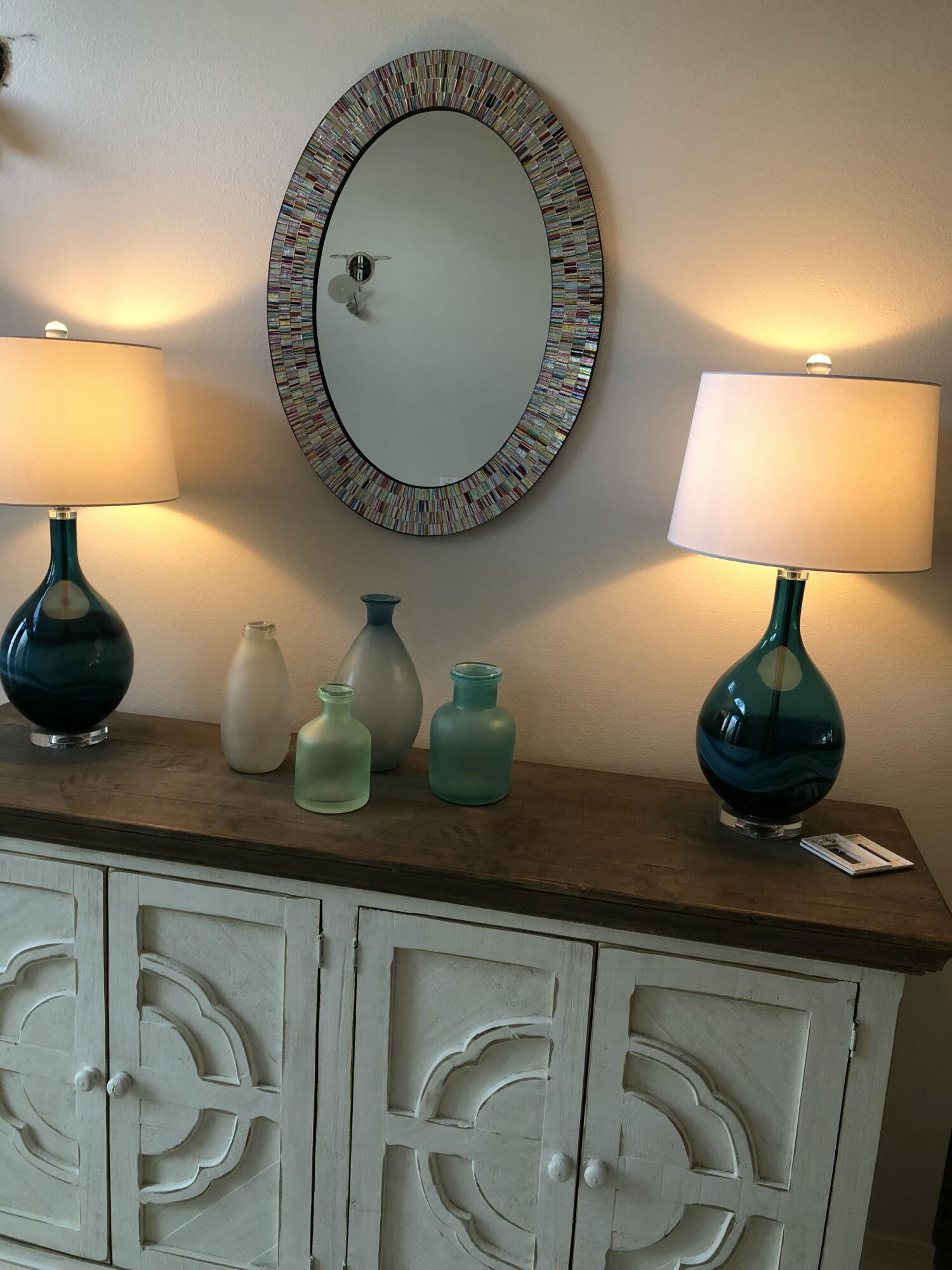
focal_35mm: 28
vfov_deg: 63.4
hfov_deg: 49.7
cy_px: 635
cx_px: 476
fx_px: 1027
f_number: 1.8
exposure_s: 1/15
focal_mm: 3.99
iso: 40
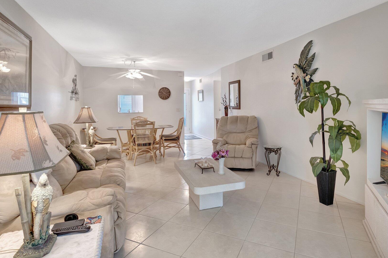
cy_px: 101
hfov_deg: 86.8
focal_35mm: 19
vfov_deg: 63.8
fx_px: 205
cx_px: 206
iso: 640
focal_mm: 10
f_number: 8
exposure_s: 1/2.5
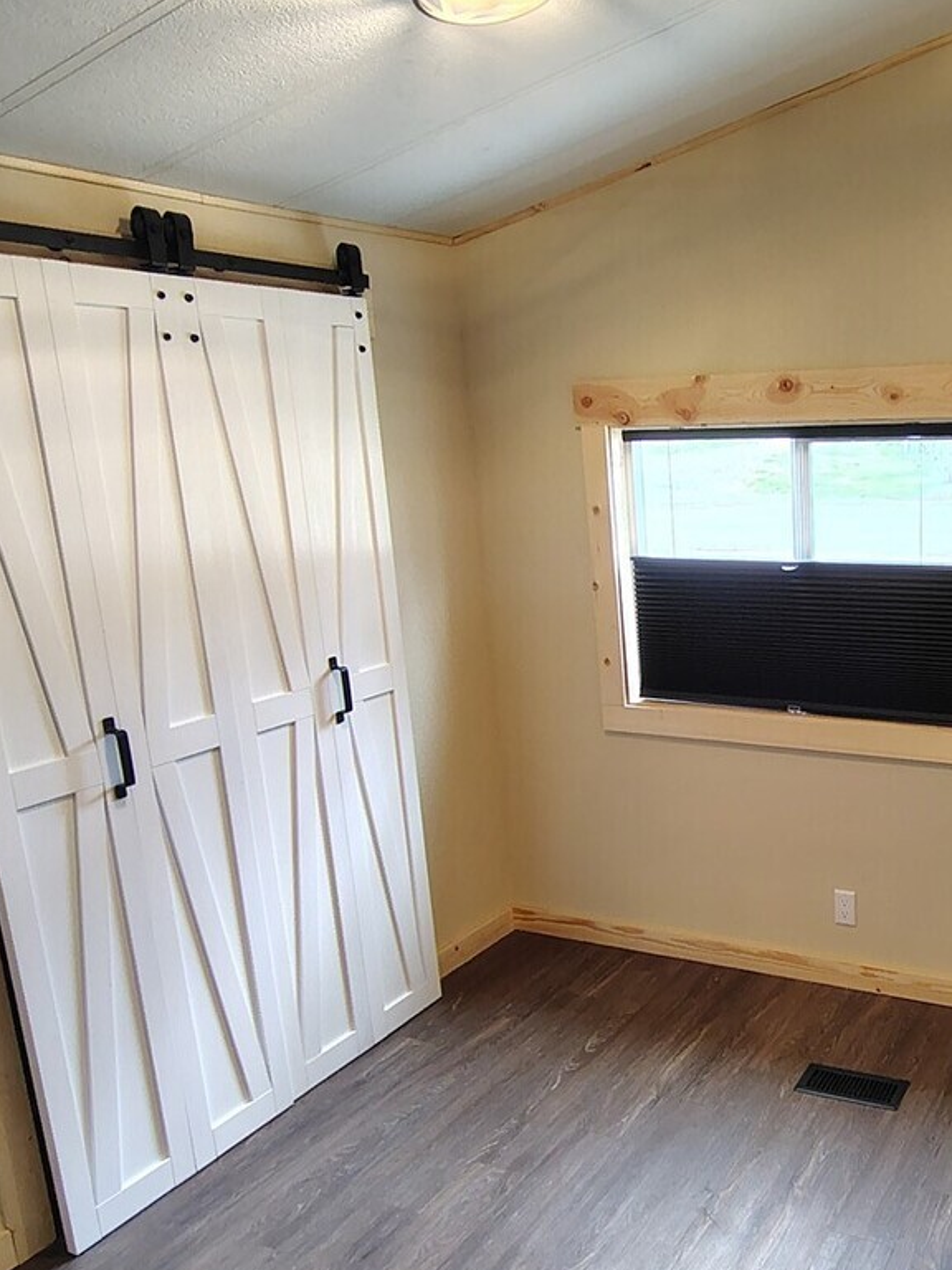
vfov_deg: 59.9
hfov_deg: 43.9
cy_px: 686
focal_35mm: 30
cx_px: 800
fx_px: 1100
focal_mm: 2.13
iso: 385
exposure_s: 1/24
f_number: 2.2
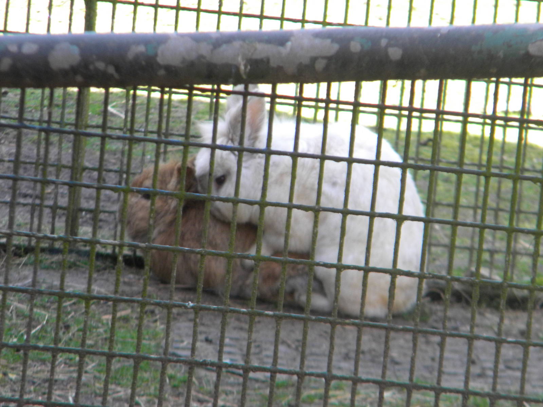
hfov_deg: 4.8
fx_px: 6494
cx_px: 272
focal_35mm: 414
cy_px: 204
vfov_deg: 3.6
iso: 254
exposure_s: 1/125
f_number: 5.4
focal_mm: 75
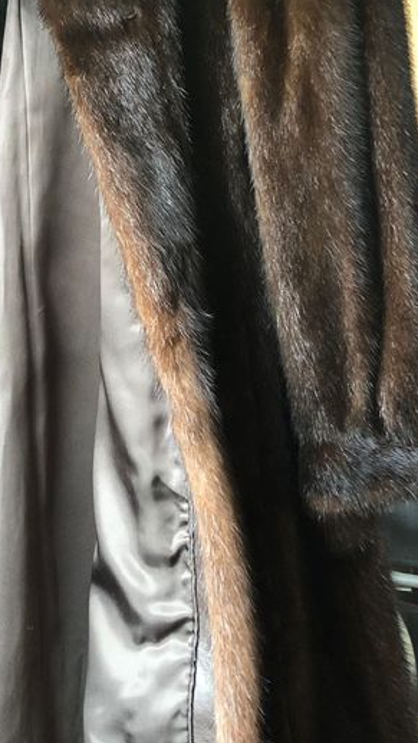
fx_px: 1162
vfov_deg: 35.1
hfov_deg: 20.1
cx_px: 57
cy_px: 244
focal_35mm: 59
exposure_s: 1/15
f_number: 1.8
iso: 80
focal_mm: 4
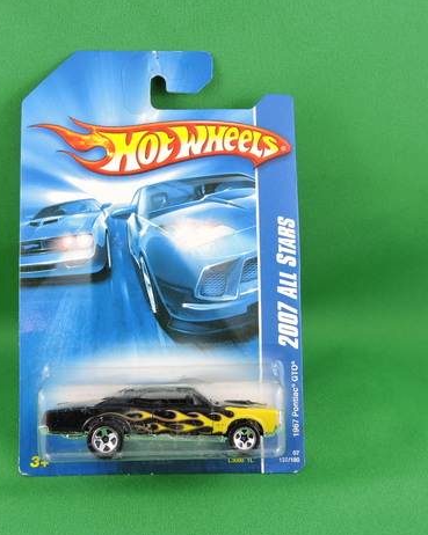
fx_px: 634
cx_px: 163
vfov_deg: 45.8
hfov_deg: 37.1
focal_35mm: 40
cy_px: 269
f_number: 3.5
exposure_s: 1/30
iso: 110
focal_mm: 5.4
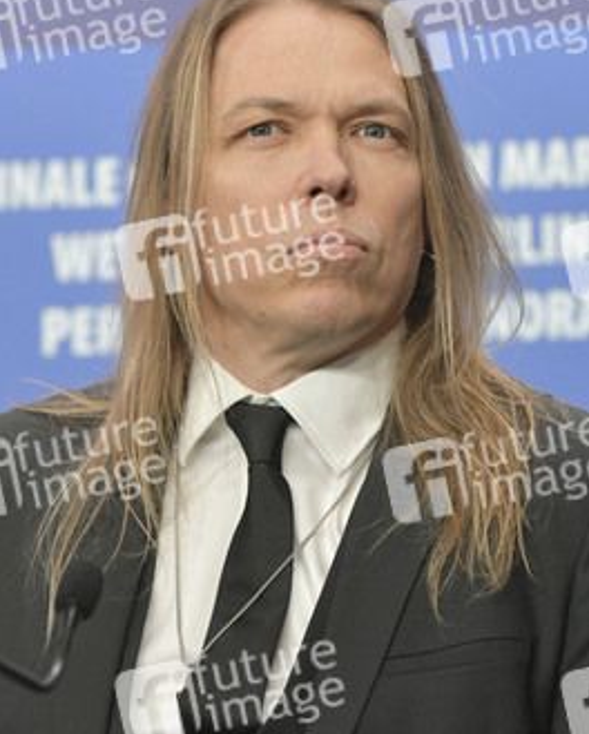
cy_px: 359
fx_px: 3219
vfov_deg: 13.0
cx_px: 294
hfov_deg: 10.5
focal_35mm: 148
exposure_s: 1/200
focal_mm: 130
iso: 2500
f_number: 5.6
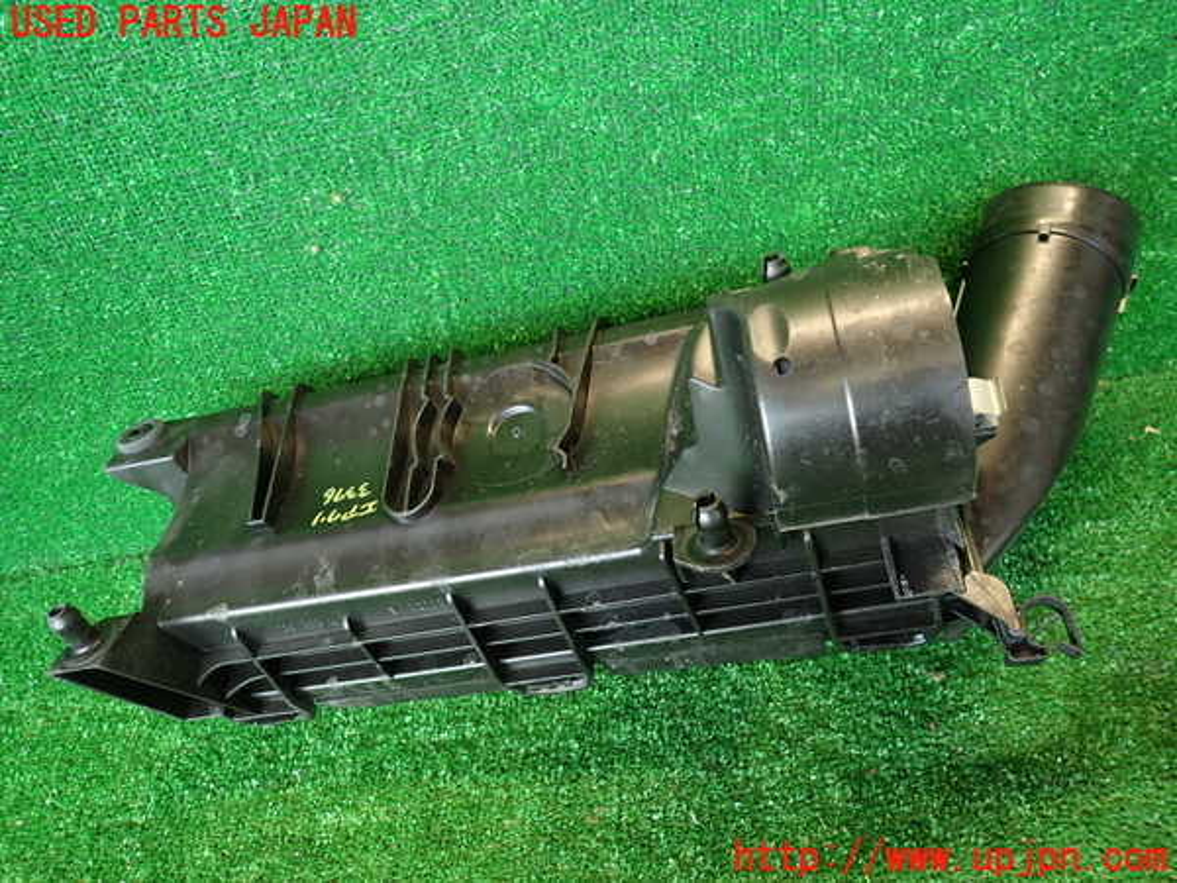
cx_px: 588
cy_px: 442
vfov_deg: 54.9
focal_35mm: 25
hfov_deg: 69.4
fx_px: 850
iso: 200
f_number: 2
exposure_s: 1/30
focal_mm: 4.5
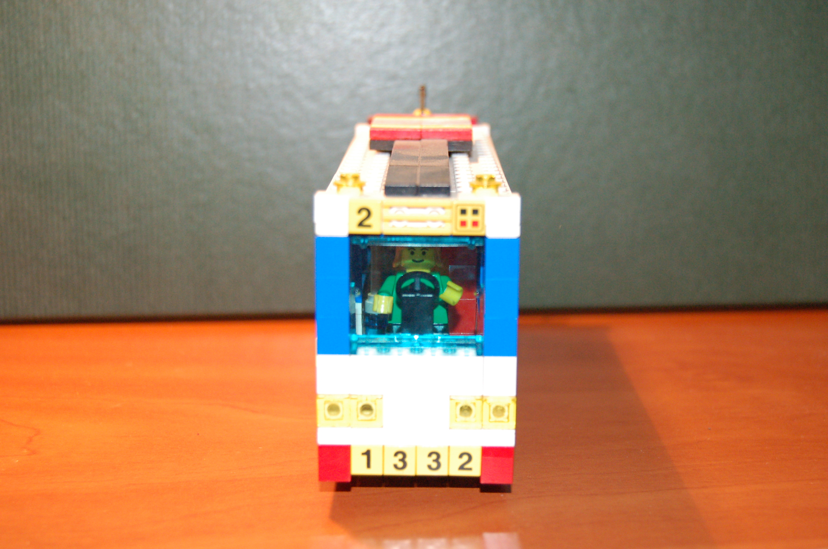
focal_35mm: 57
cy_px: 274
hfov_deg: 35.1
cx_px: 414
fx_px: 1309
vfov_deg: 23.7
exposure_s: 1/60
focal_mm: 38
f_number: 4.8
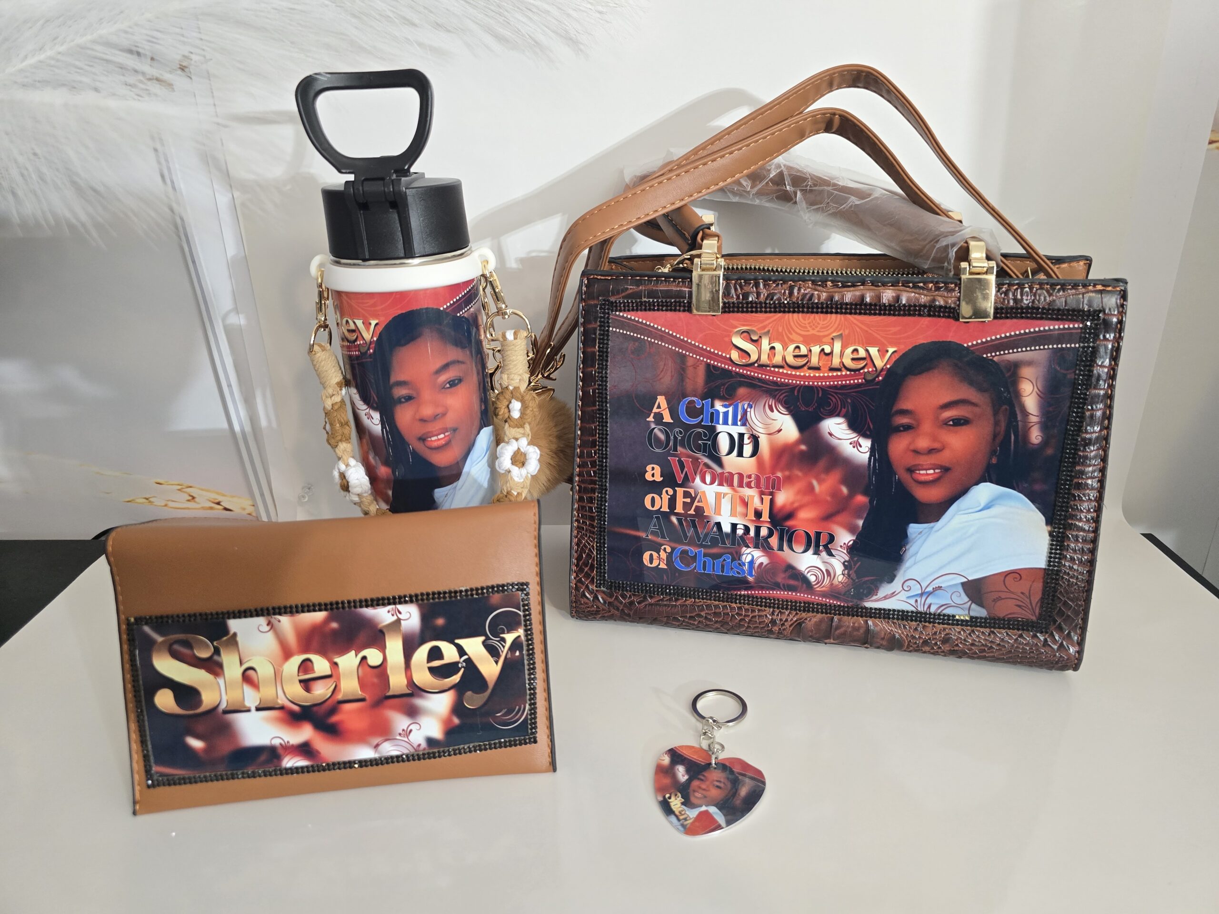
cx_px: 610
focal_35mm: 23
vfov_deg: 58.9
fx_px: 810
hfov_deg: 73.9
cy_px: 457
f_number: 1.7
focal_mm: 6.3
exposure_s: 1/120
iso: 800
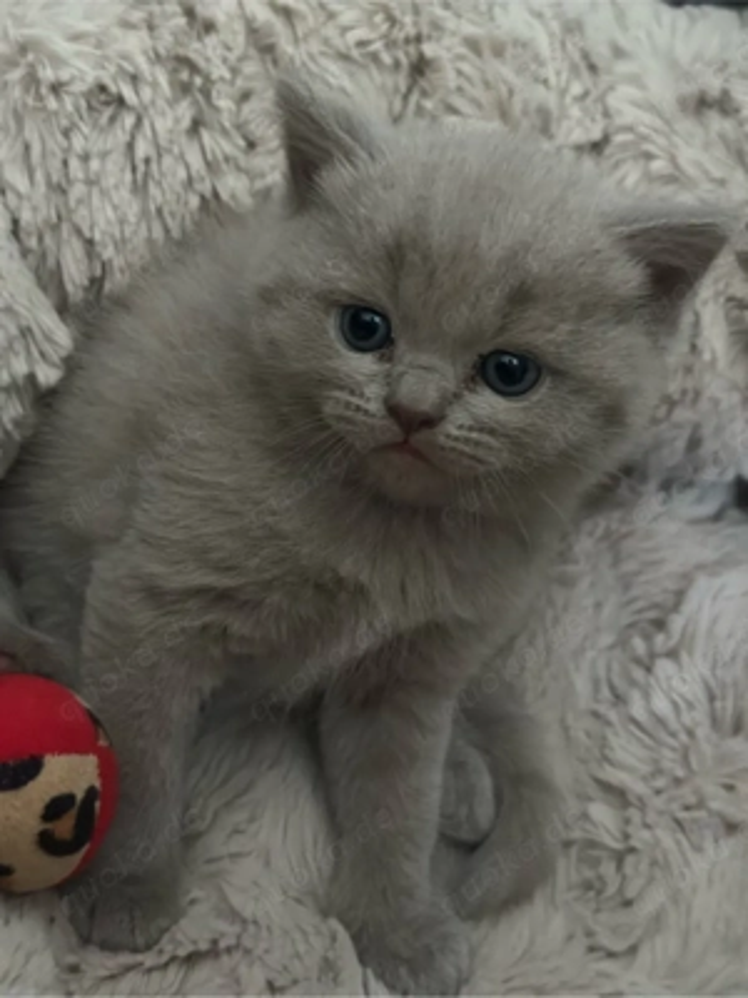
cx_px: 374
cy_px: 499
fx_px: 1383
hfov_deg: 30.3
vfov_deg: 39.7
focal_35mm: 48
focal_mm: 6.86
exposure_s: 1/29
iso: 1000
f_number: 1.78
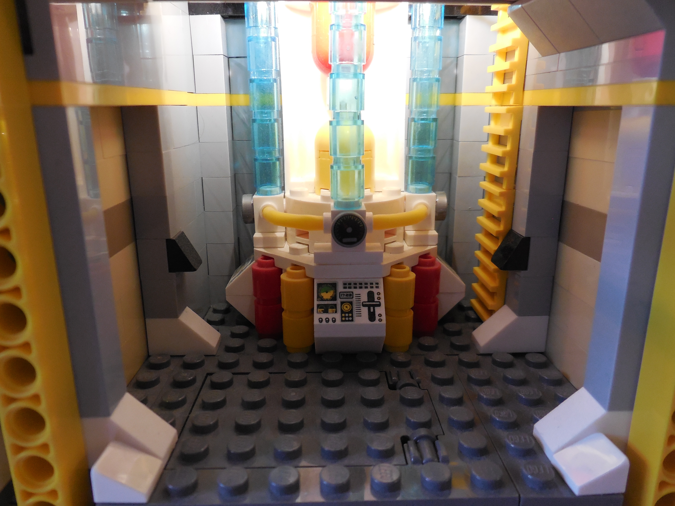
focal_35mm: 25
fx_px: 487
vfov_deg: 54.9
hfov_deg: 69.4
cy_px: 253
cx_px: 338
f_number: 3.1
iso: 400
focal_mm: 4.5
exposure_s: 1/13
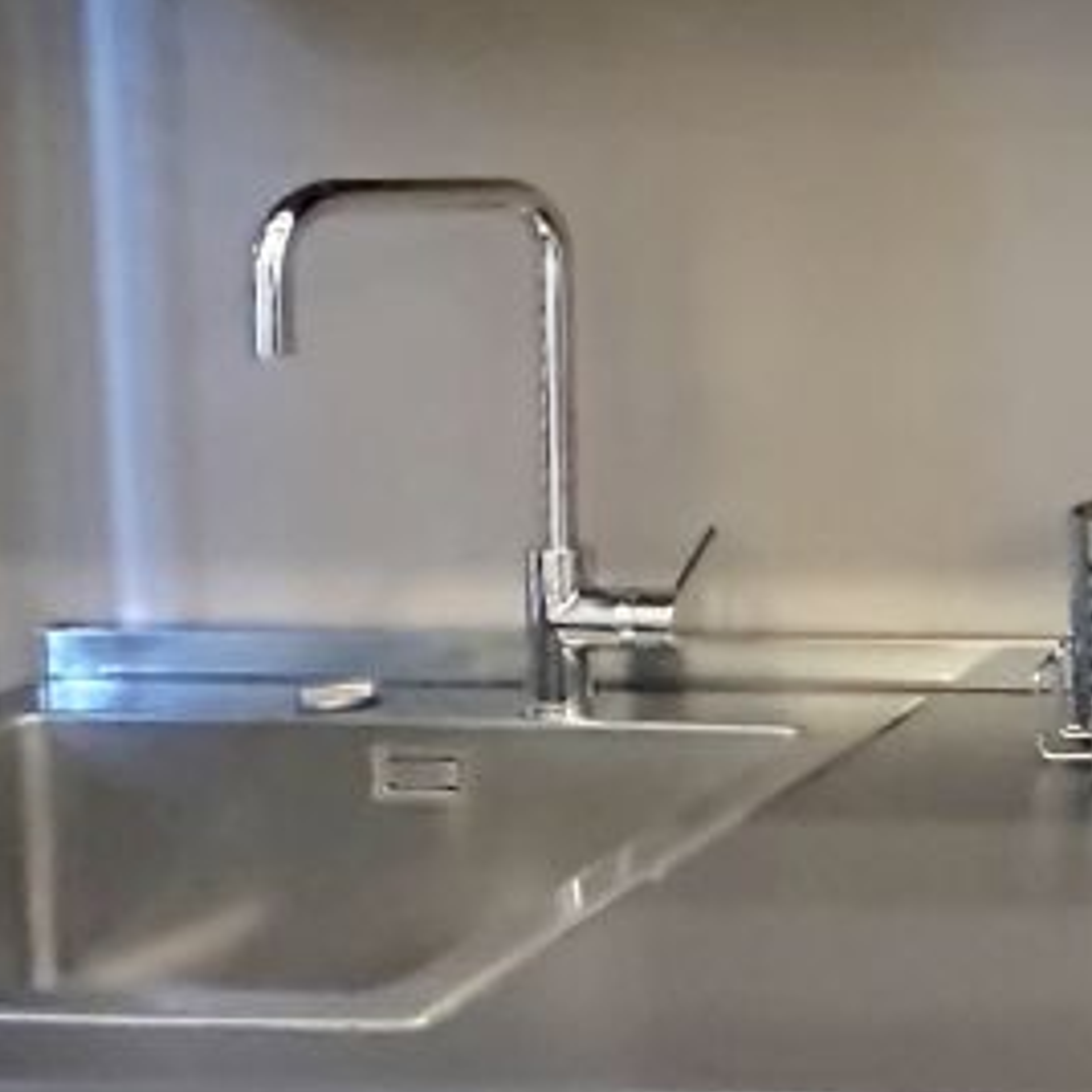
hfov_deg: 21.5
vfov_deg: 28.2
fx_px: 2141
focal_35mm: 60
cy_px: 271
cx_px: 1825
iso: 1250
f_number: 2.2
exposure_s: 1/50
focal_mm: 2.22
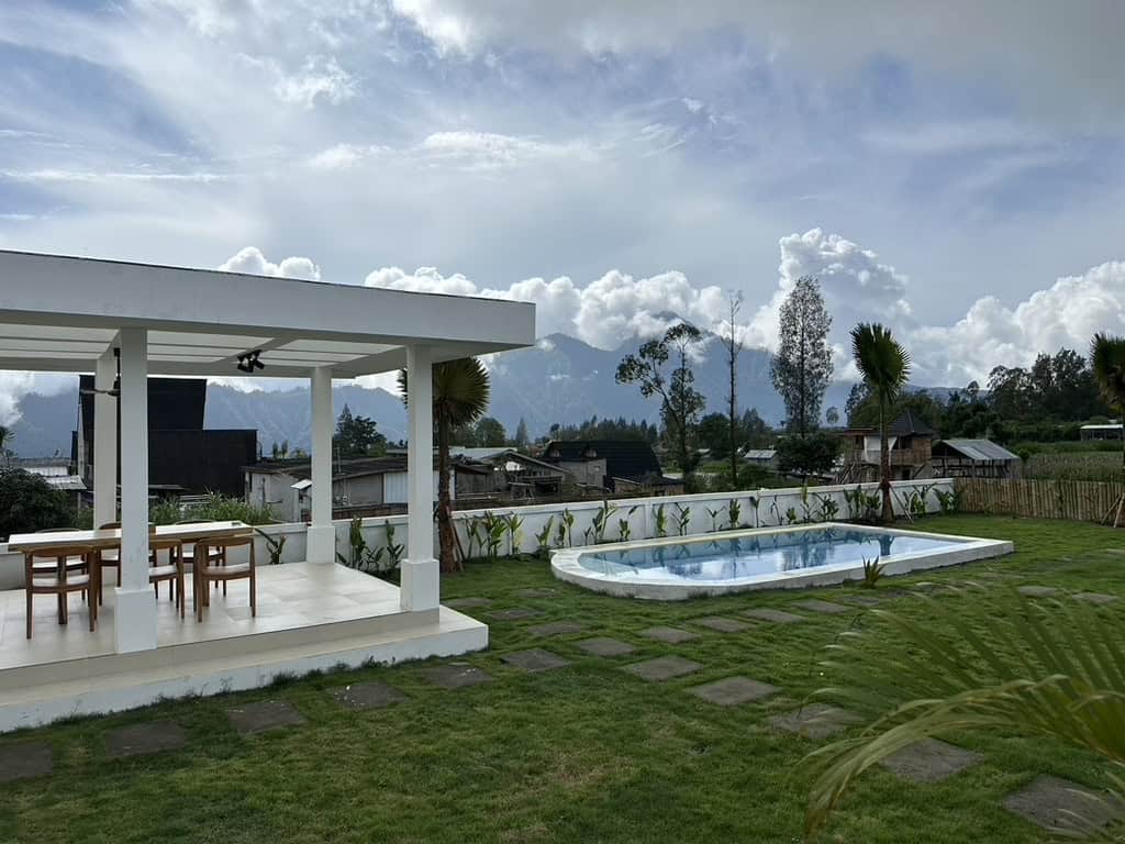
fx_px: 780
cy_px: 422
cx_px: 562
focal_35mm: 24
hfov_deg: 71.6
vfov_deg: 56.8
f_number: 1.8
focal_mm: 6.9
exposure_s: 1/13699
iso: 80
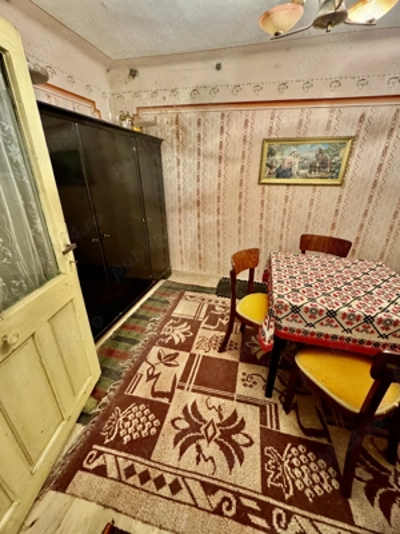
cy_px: 267
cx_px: 200
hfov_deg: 85.7
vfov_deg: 102.1
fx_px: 216
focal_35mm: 14
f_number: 2.2
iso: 1000
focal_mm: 2.22
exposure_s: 1/33
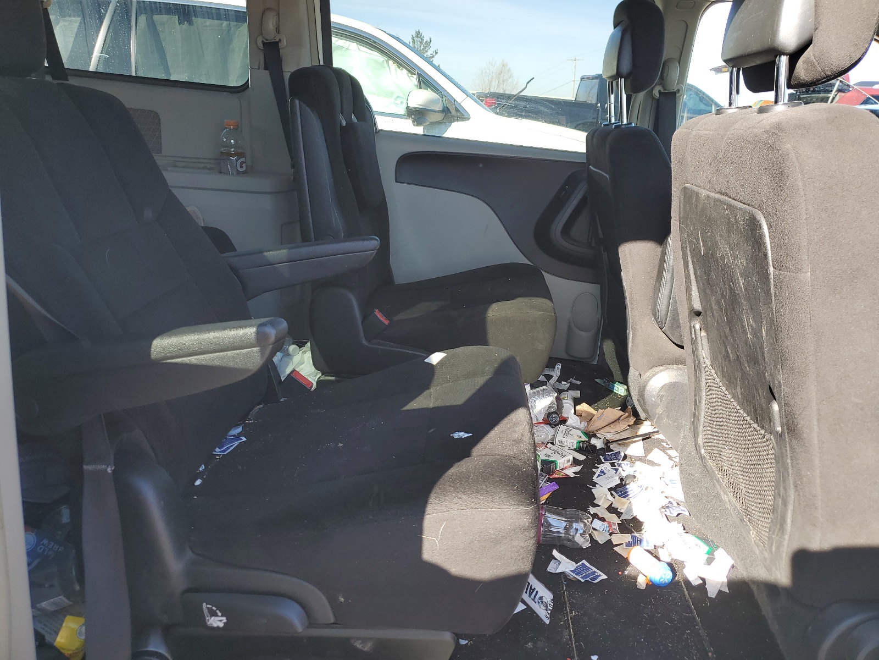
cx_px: 440
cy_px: 330
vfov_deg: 53.1
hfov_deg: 67.3
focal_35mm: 26
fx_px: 660
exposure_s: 1/333
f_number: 1.5
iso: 50
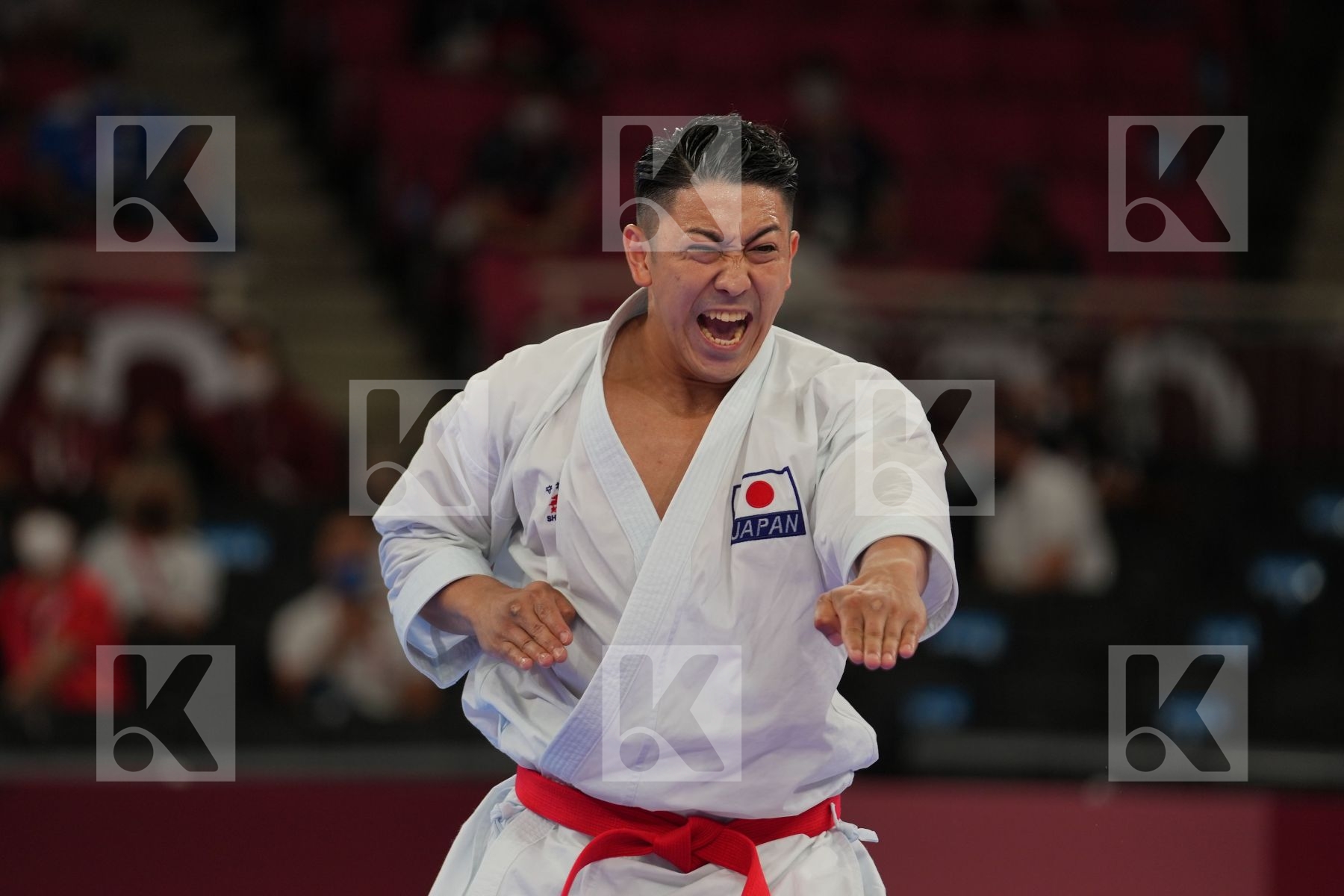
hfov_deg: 7.5
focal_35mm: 276
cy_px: 448
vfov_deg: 5.0
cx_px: 672
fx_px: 10303
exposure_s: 1/500
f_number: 2.8
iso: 250
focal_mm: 184
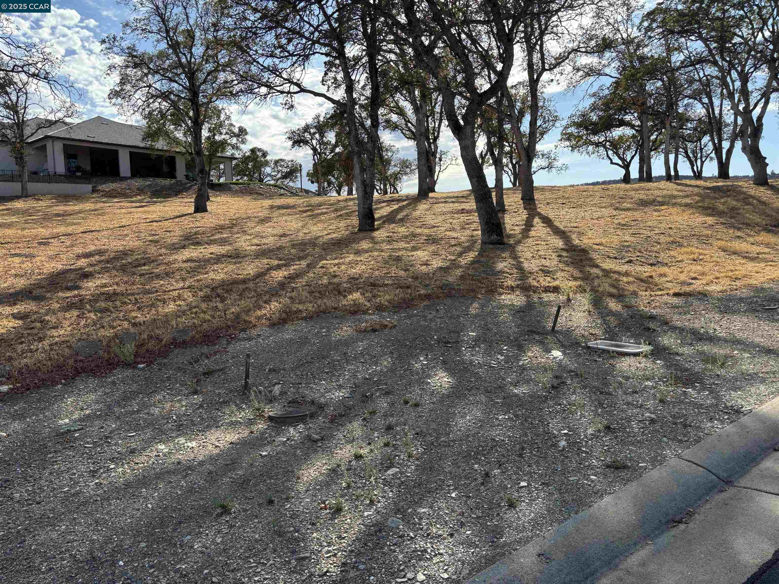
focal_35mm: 26
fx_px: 585
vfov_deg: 53.1
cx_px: 390
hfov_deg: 67.3
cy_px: 292
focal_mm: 5.96
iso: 50
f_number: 1.6
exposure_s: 1/1912
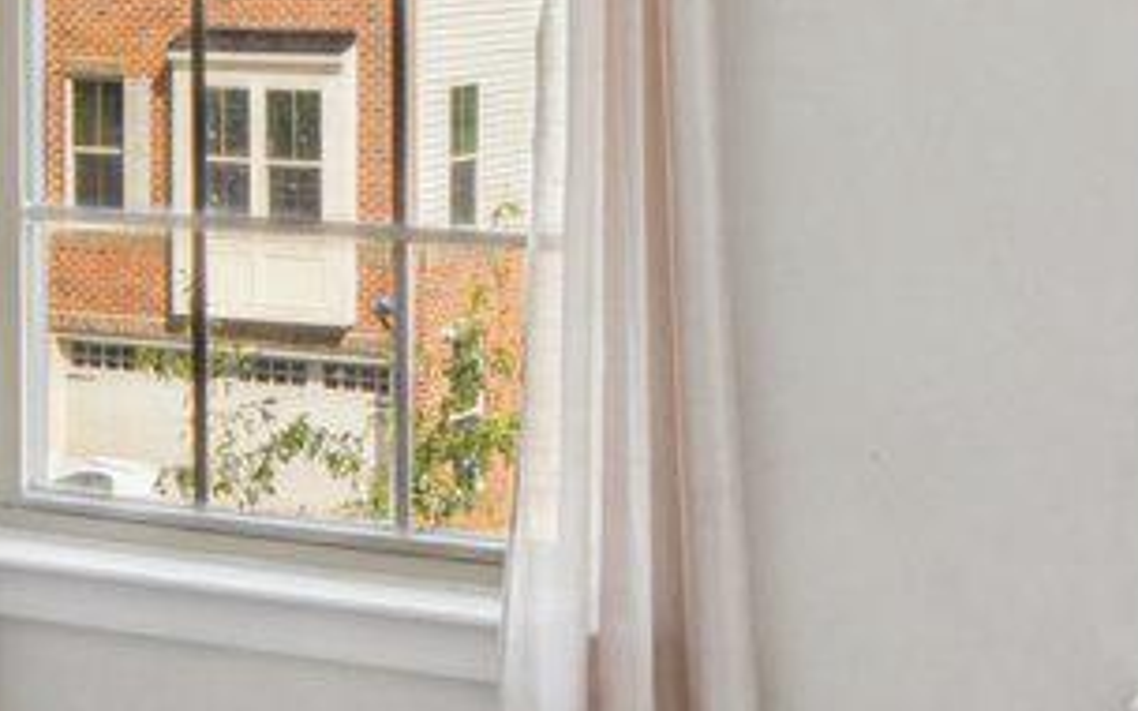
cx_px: 416
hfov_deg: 21.6
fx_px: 2977
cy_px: -114
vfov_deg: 13.3
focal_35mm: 96
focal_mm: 14
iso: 100
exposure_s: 1/30
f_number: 8
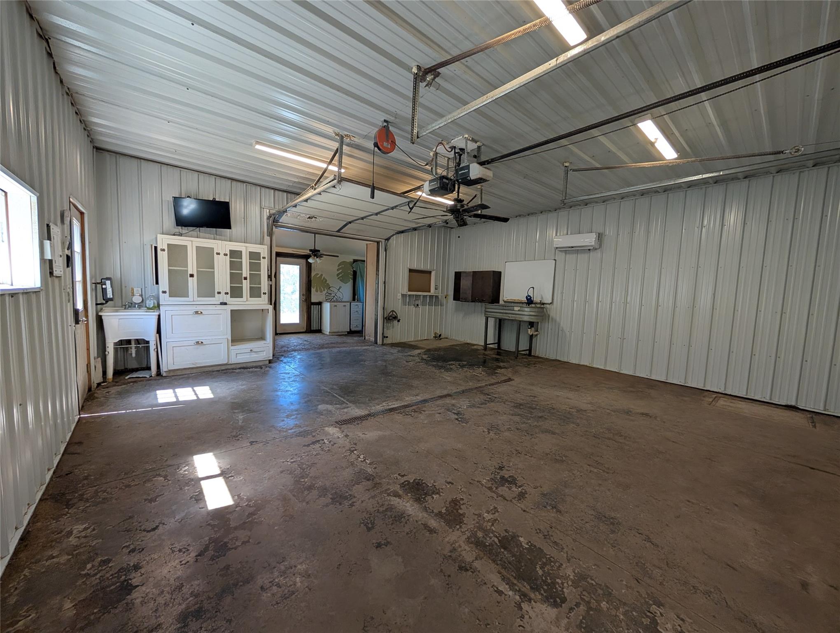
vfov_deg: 94.6
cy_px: 316
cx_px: 420
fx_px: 292
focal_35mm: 12
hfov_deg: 110.5
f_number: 1.7
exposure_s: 1/120
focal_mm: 2.02
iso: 87
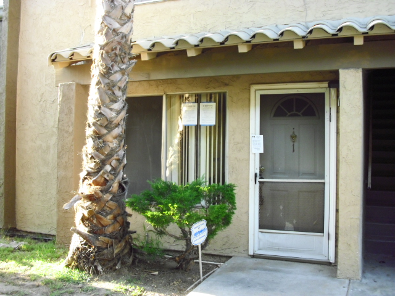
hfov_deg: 49.0
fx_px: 434
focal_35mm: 38
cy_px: 148
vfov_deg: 37.7
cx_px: 198
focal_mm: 6.2
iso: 200
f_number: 2.8
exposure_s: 1/80
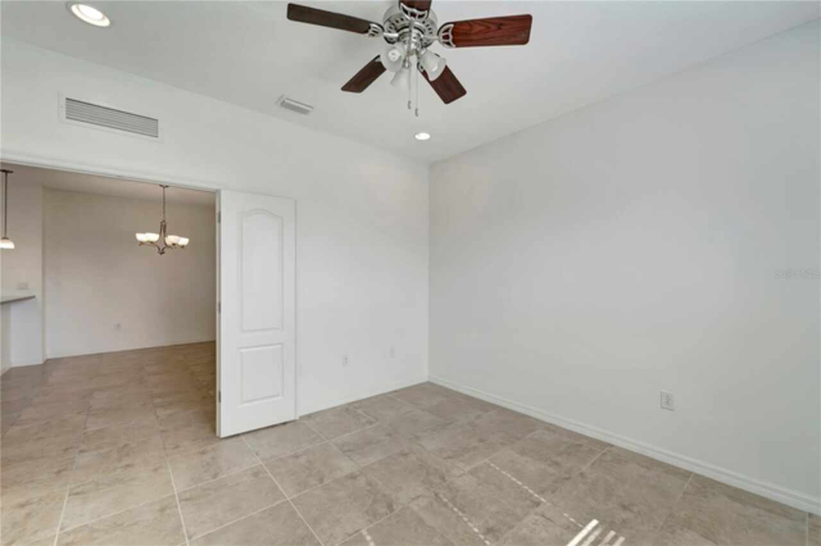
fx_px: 319
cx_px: 410
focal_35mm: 14
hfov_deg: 104.3
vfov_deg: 81.1
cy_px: 273
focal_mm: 14
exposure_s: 1/13
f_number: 9
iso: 250
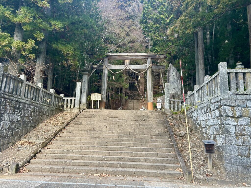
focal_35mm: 26
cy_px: 94
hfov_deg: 67.3
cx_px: 126
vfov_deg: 53.1
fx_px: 189
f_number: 1.5
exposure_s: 1/567
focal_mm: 5.7
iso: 50
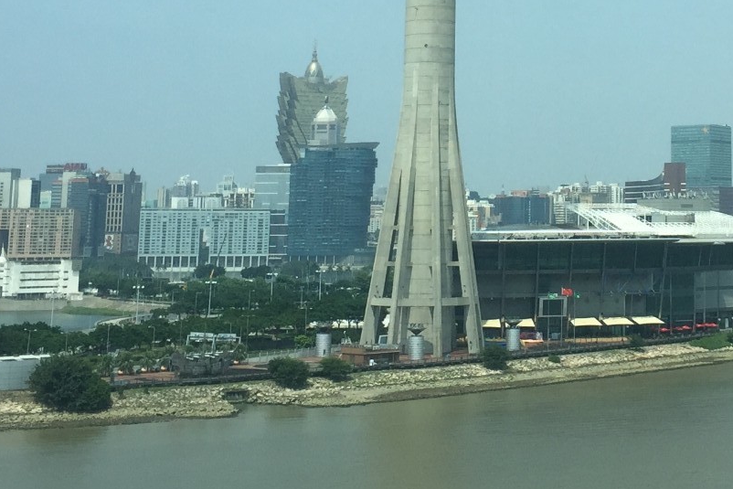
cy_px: -32
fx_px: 1568
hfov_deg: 25.8
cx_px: 590
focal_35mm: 77
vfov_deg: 17.2
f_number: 2.2
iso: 32
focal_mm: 4.15
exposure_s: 1/2198
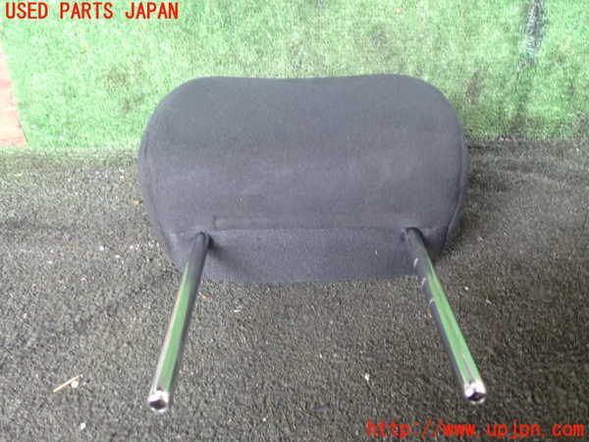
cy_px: 221
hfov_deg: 60.0
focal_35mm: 30
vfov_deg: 46.8
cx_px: 294
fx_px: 510
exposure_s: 1/30
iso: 400
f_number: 2.3
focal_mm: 5.4
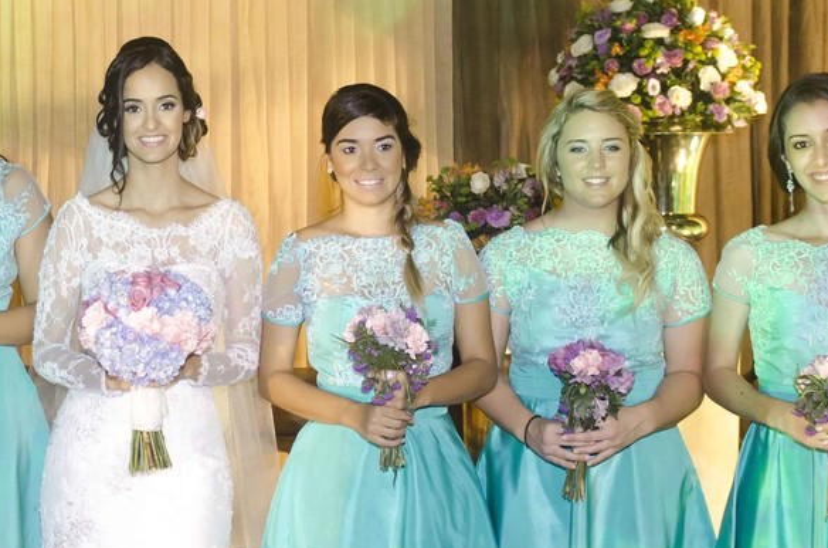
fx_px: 1697
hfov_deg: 26.8
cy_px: 155
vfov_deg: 18.2
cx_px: 146
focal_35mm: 74
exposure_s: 1/80
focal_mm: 24
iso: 2000
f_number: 2.8
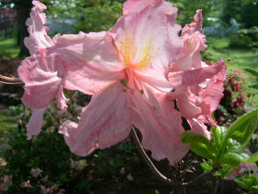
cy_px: 97
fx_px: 283
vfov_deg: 37.7
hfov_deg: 49.0
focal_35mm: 38
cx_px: 129
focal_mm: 8
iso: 100
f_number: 7.6
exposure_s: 1/89
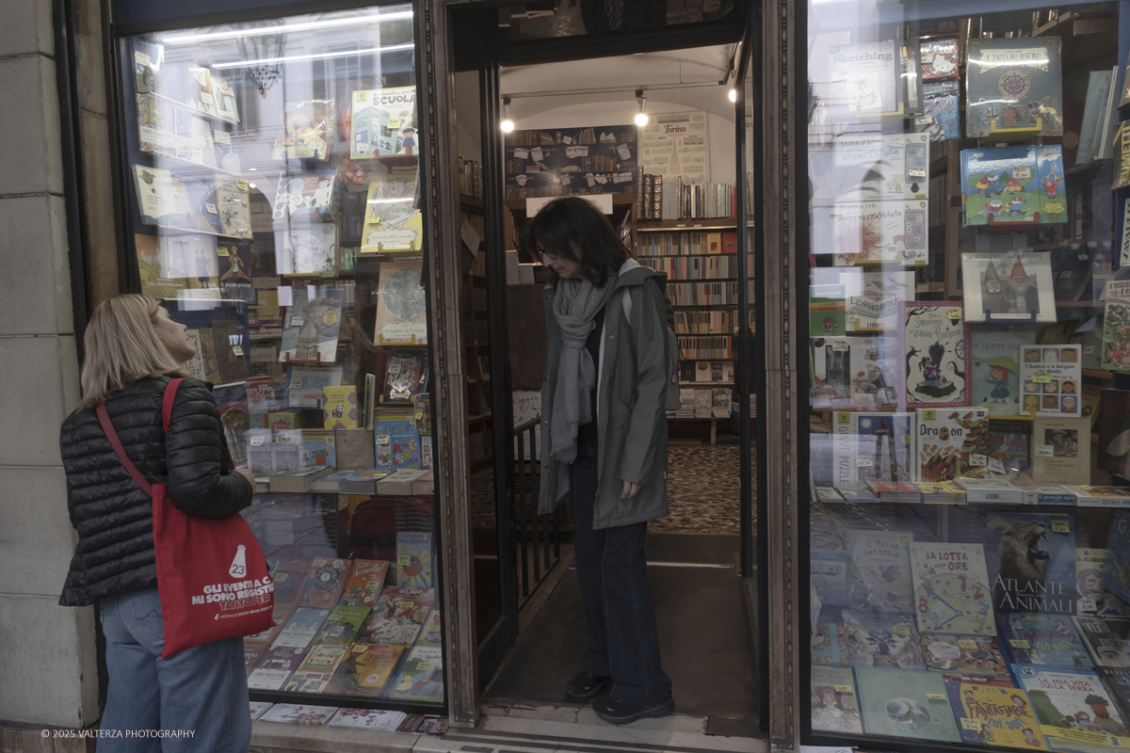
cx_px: 565
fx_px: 753
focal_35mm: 24
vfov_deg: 53.1
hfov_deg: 73.7
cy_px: 376
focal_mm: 16
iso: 640
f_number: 4
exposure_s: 1/125
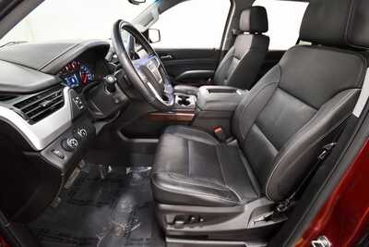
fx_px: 164
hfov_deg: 96.7
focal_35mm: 16
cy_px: 124
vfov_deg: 73.8
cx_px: 184
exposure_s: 1/100
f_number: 4.8
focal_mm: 11
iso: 3200
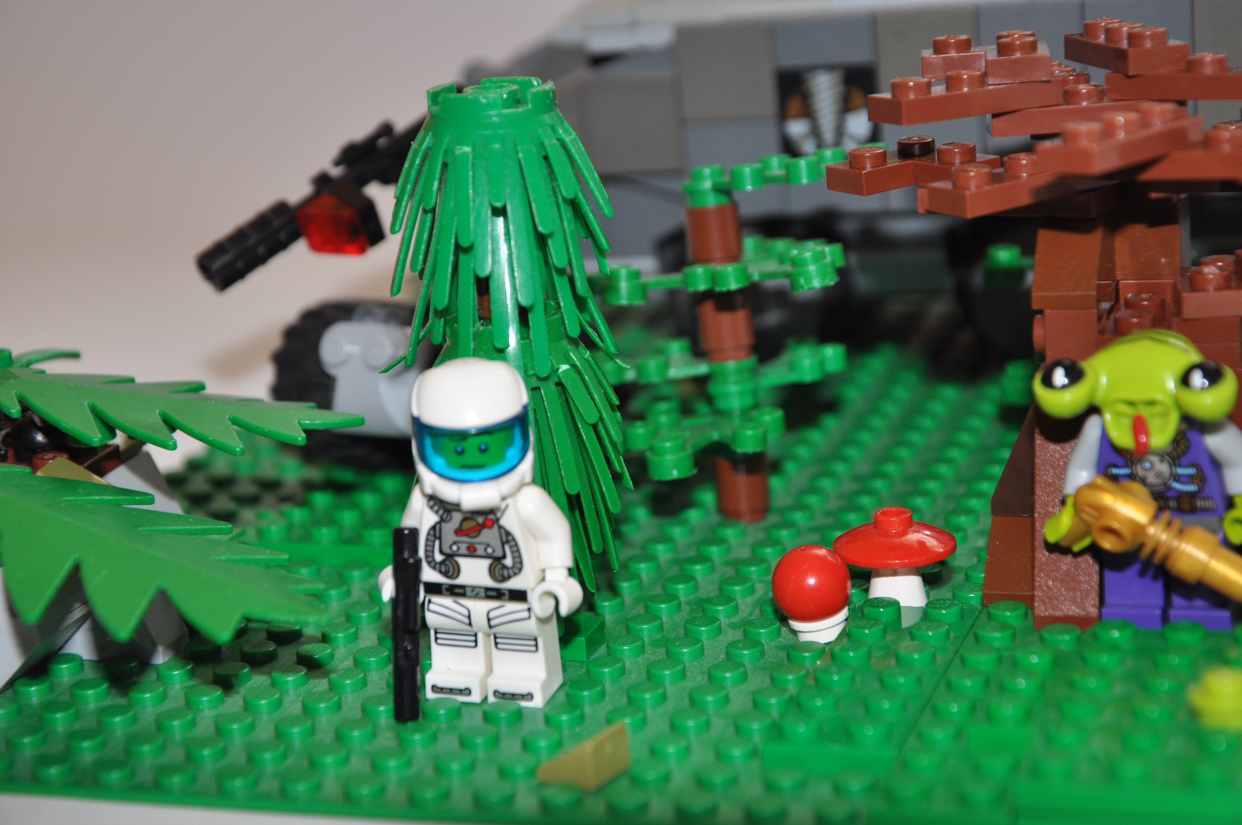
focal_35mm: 99
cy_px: 412
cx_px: 621
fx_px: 3411
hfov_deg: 20.6
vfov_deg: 13.8
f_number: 7.1
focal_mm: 66
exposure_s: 1/30
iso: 400
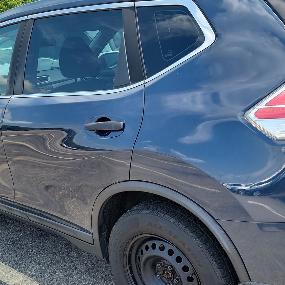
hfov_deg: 40.9
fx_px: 382
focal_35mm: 41
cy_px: 169
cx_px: 159
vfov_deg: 40.8
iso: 50
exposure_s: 1/280
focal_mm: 6.7
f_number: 1.8
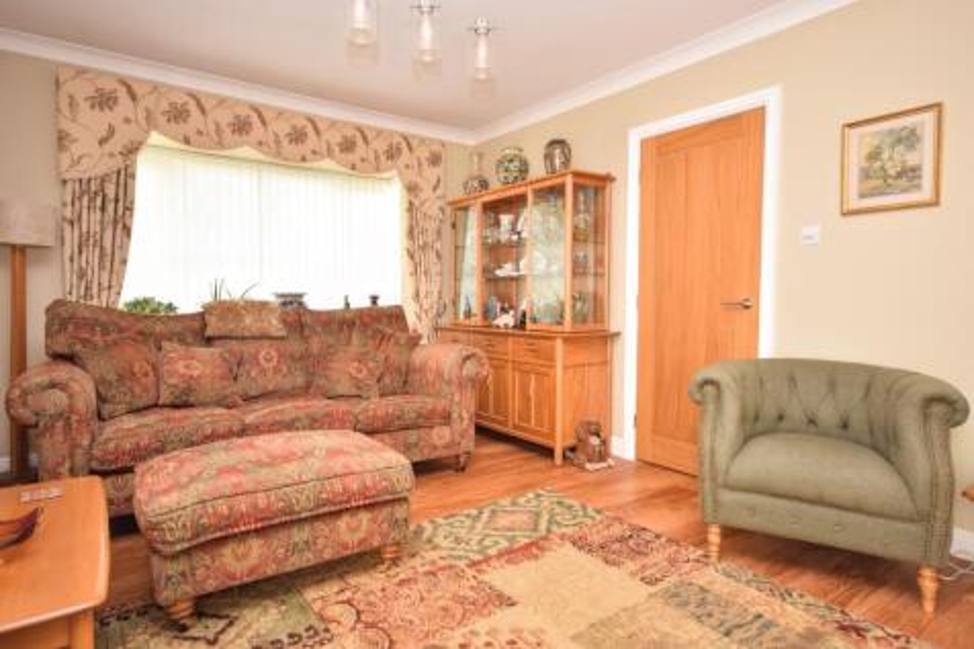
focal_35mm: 20
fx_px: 527
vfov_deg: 63.2
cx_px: 487
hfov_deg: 85.4
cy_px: 324
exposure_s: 1/60
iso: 320
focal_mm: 13
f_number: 4.5
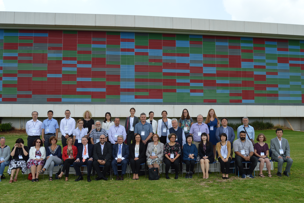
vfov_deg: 41.6
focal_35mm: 32
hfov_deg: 59.3
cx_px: 138
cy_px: 110
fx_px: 266
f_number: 7.1
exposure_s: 1/200
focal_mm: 19
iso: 100
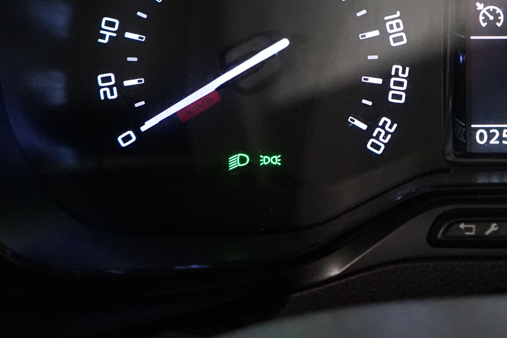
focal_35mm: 78
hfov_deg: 23.8
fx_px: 1098
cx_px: 597
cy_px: 16
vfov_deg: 17.2
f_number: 4
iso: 5000
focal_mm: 32
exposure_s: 1/60
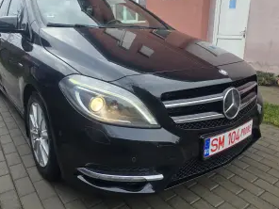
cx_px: 130
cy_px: 83
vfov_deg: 49.4
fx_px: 226
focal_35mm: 28
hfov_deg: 63.4
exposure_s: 1/359
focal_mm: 6.3
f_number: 1.7
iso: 50
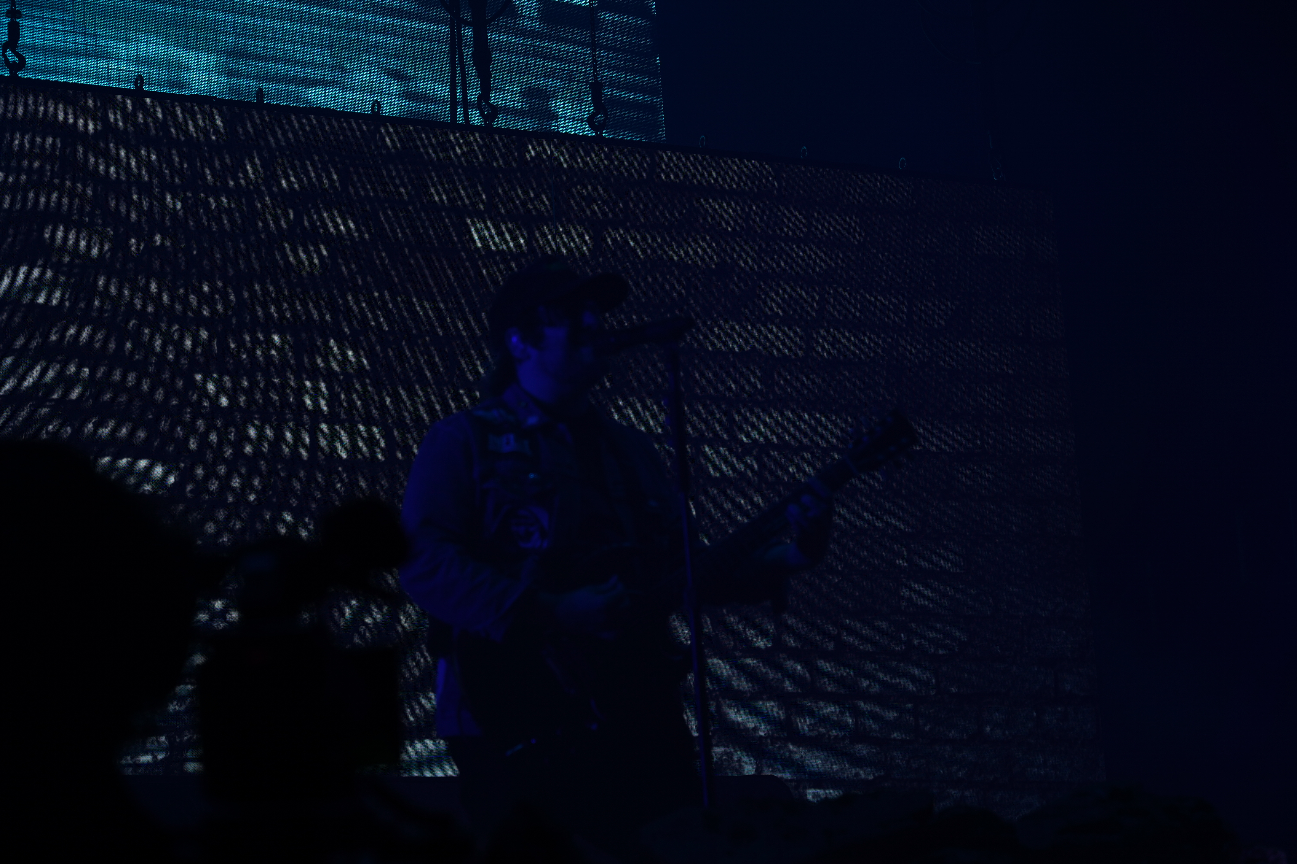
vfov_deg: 13.0
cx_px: 648
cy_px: 432
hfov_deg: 19.5
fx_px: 3783
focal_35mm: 105
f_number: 5.6
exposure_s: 1/250
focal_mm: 105
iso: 100
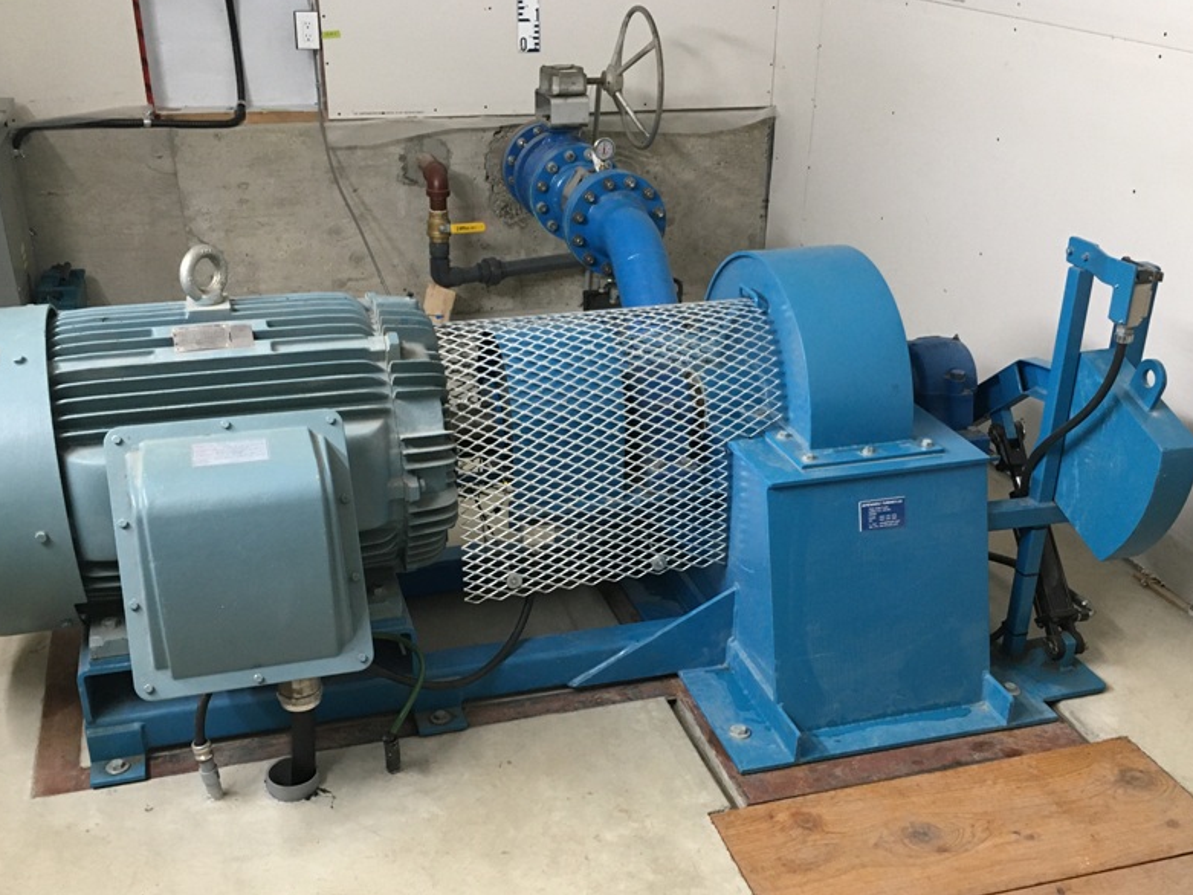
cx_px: 603
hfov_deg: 49.0
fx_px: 1310
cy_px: 554
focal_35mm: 38
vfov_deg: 37.5
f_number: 2.2
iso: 100
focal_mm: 4.15
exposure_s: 1/30
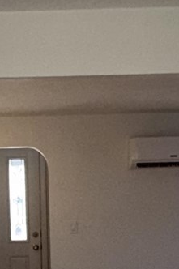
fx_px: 754
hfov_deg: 13.5
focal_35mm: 101
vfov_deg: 18.4
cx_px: 38
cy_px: 378
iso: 125
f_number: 2.2
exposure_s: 1/122
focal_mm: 2.22
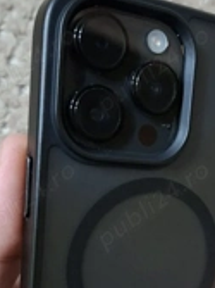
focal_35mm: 55
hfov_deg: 25.8
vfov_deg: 34.0
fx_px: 456
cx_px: 187
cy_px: 226
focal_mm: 5.54
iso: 800
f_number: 1.8
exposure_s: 1/24
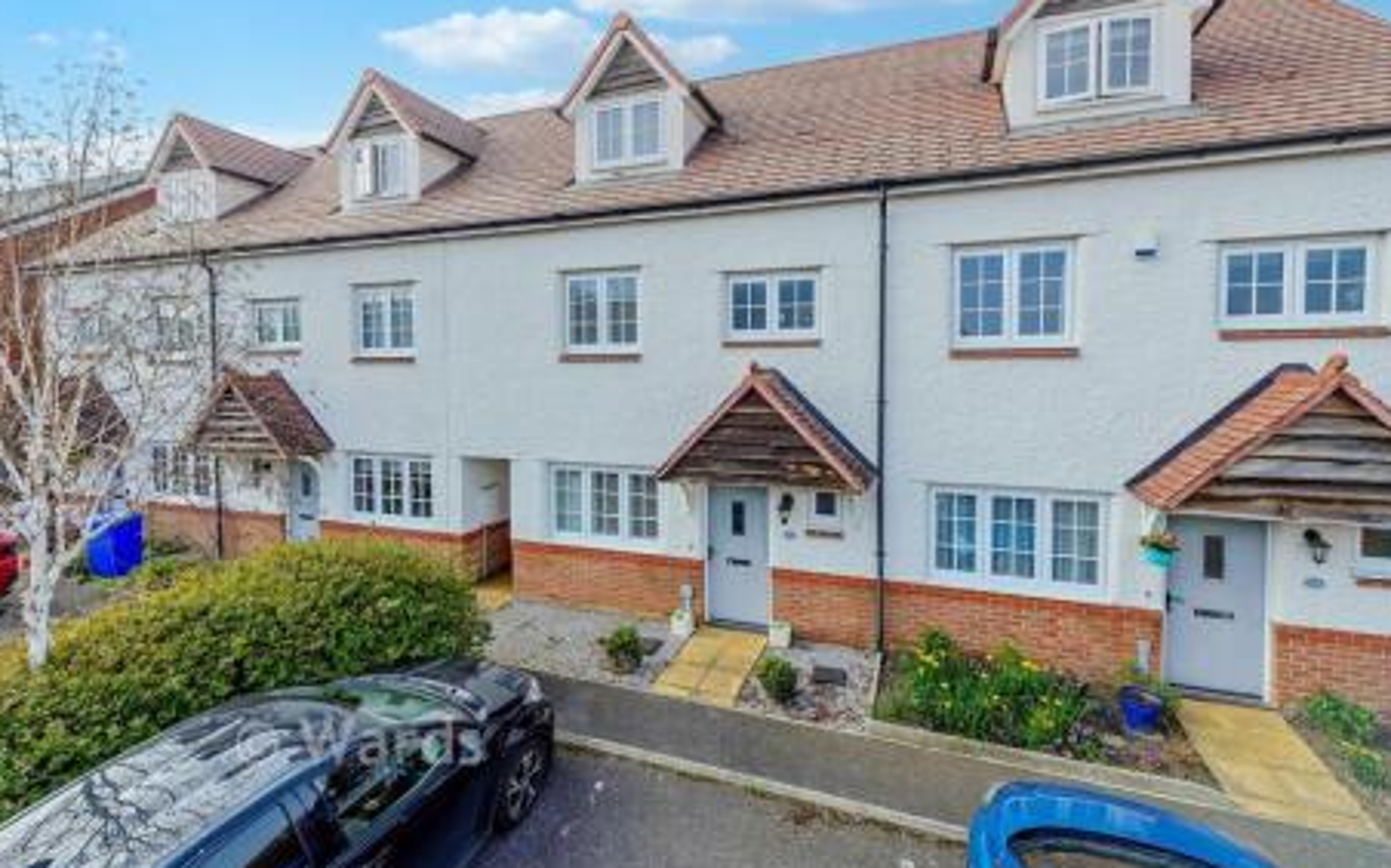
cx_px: 709
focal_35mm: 15
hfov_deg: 101.5
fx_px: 568
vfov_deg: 74.6
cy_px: 408
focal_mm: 14
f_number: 8
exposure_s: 1/500
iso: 400
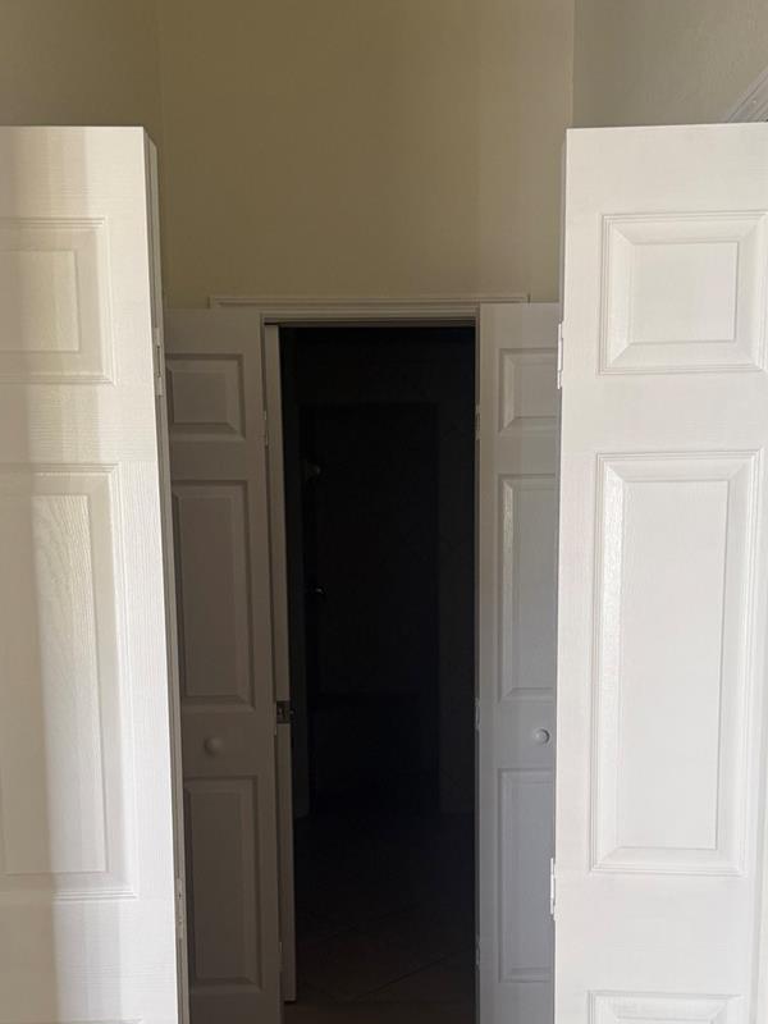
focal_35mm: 36
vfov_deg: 50.7
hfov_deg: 39.6
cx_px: 402
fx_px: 1065
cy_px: 655
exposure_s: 1/66
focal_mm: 6.76
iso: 200
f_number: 1.78
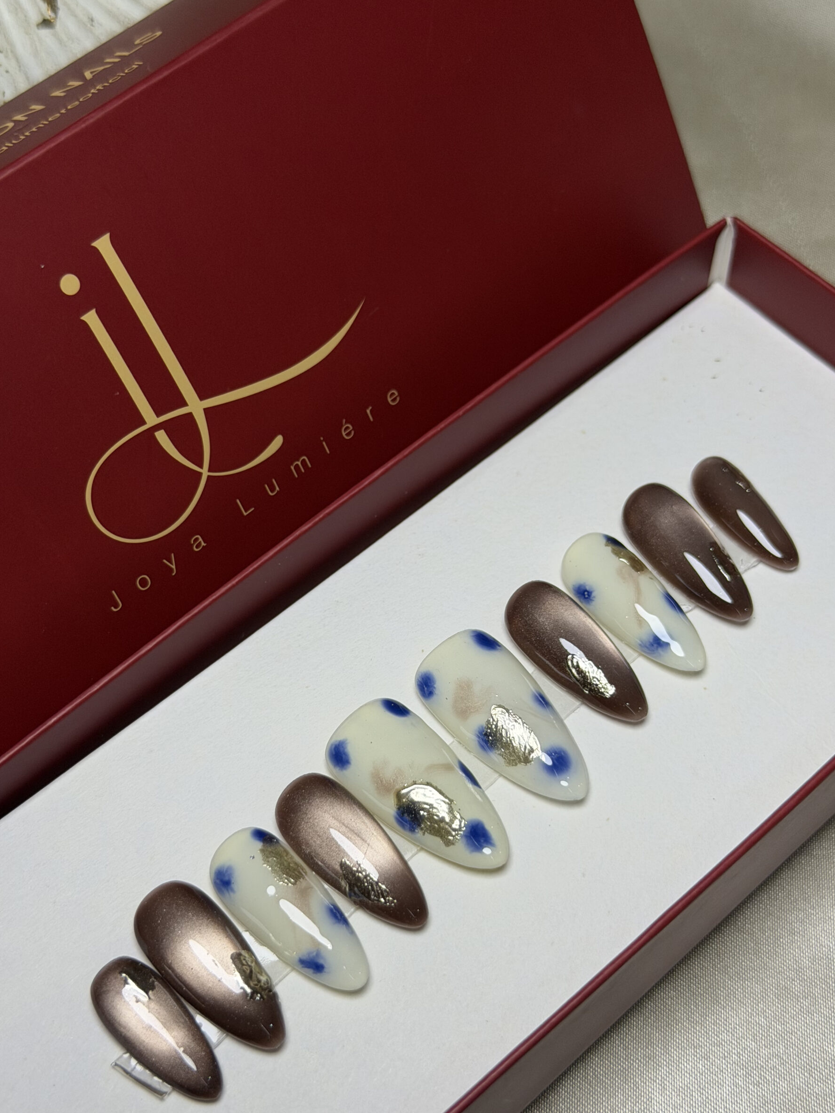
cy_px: 601
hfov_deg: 28.0
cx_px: 422
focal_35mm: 52
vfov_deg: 36.8
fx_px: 1673
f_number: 1.78
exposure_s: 1/121
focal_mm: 6.76
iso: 64
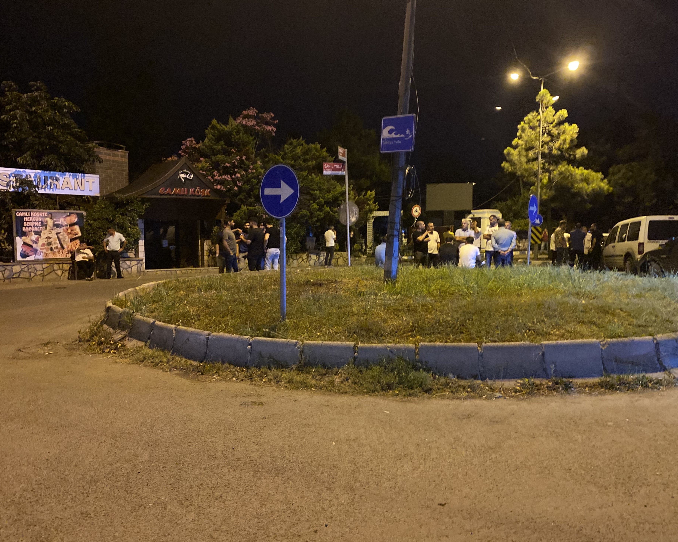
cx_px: 323
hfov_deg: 62.2
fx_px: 562
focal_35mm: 28
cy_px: 272
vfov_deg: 51.5
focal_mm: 4.25
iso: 800
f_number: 1.8
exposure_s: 1/25
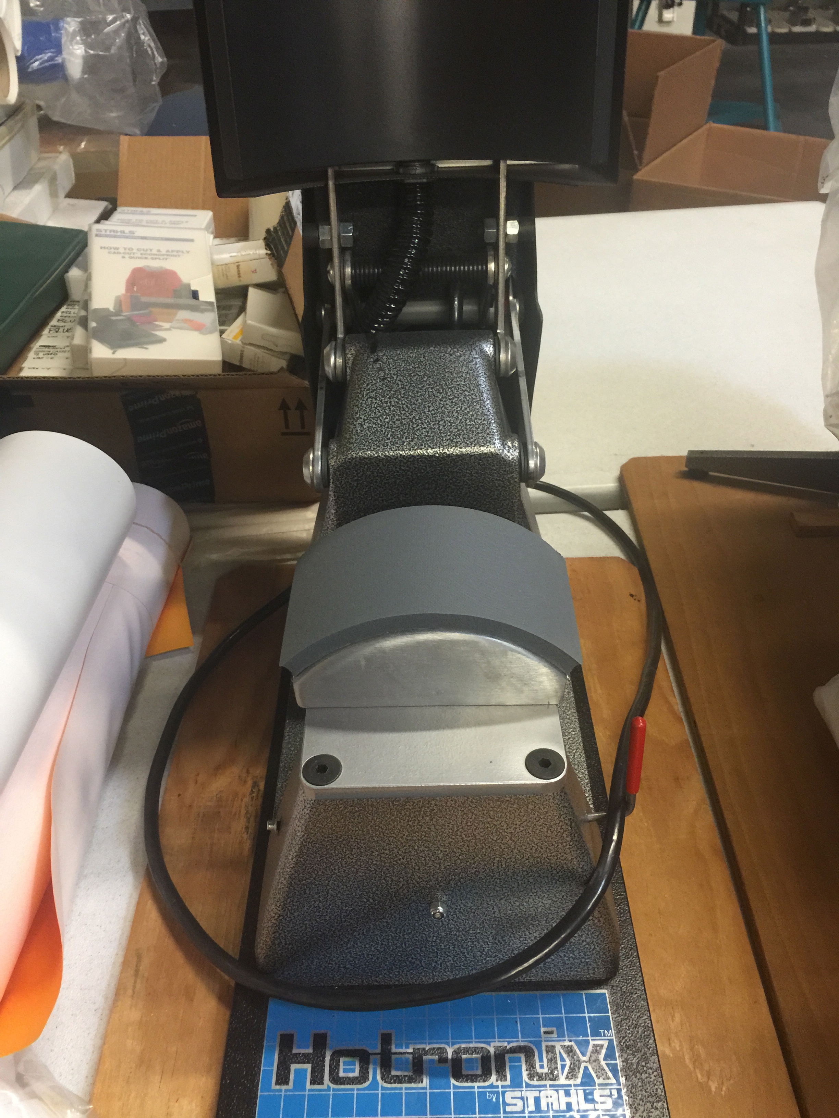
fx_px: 937
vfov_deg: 61.7
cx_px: 420
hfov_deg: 48.2
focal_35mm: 29
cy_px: 559
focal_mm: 4.15
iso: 100
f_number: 2.2
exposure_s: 1/15
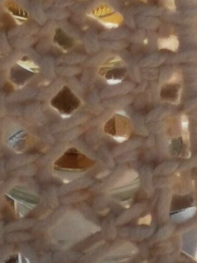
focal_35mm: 582
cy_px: -16
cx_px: 166
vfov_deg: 3.4
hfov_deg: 2.6
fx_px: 4416
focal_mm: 7.48
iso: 50
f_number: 2.4
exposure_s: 1/1916
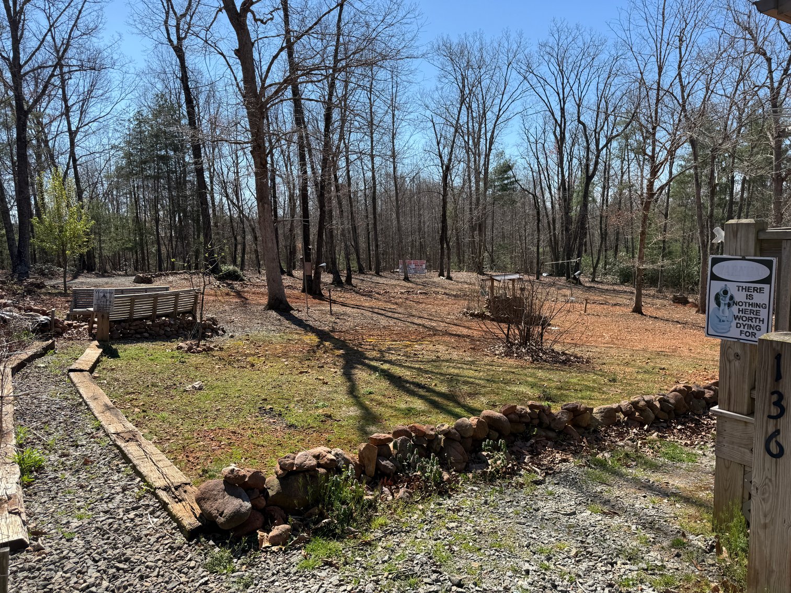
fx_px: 548
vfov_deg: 56.8
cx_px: 396
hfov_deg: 71.6
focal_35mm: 24
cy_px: 296
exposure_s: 1/2801
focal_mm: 6.76
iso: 80
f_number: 1.78
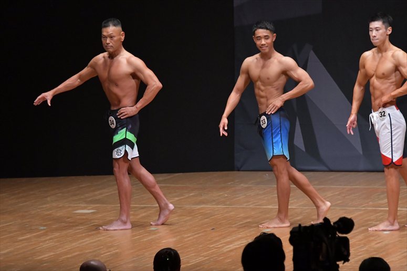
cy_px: 136
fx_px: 2882
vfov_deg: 5.4
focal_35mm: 255
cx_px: 204
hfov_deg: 8.1
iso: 6400
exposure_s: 1/400
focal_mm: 170
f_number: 5.6
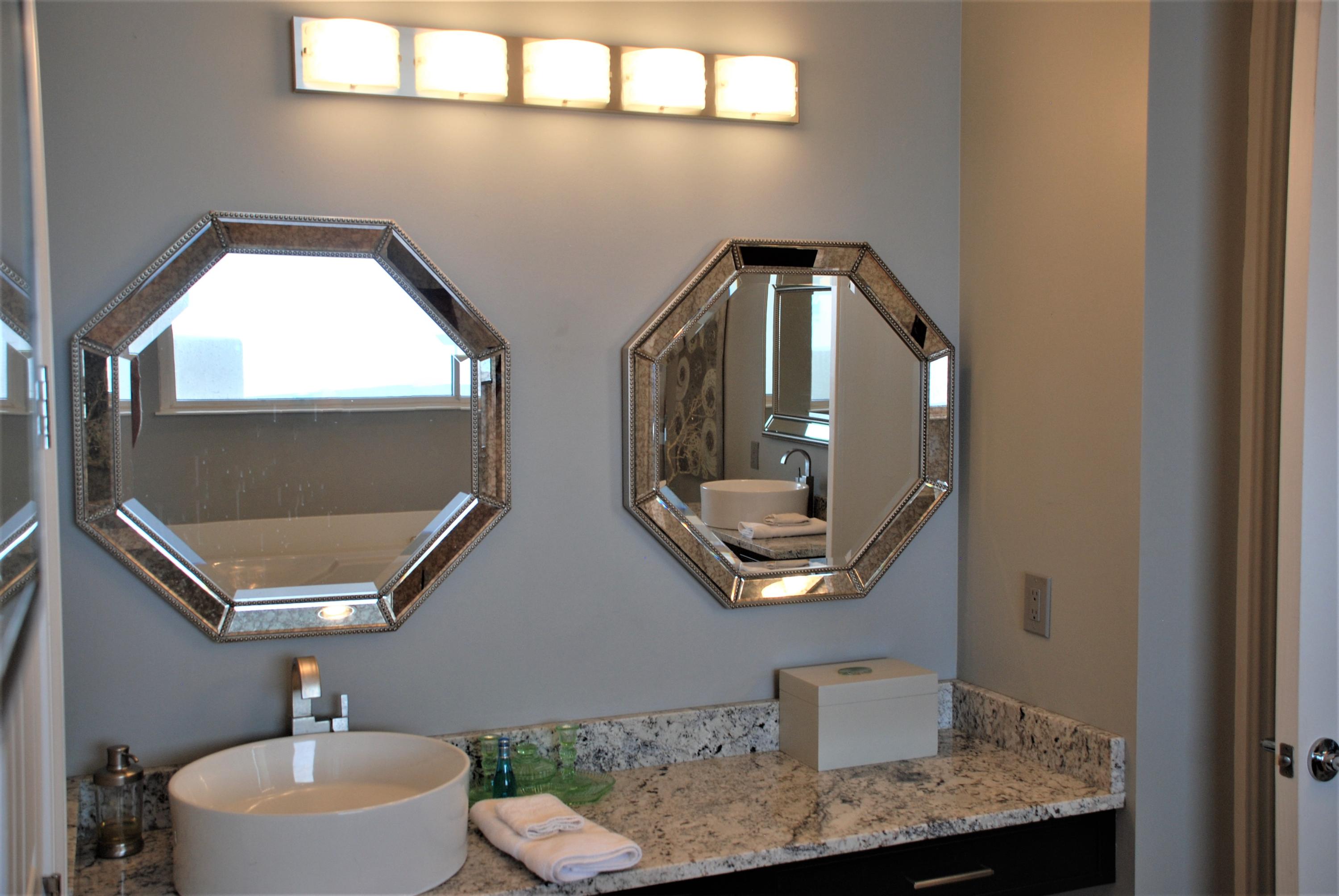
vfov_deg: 37.0
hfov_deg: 53.1
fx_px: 1341
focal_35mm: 36
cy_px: 448
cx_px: 670
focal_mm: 24
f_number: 4
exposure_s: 1/40
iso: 200
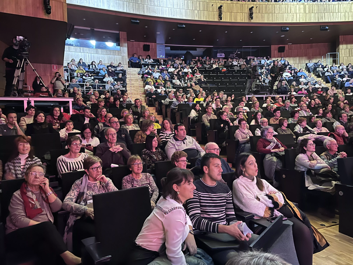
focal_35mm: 26
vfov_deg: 53.1
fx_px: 265
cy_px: 132
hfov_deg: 67.3
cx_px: 176
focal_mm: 5.1
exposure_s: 1/25
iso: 1250
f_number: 1.6
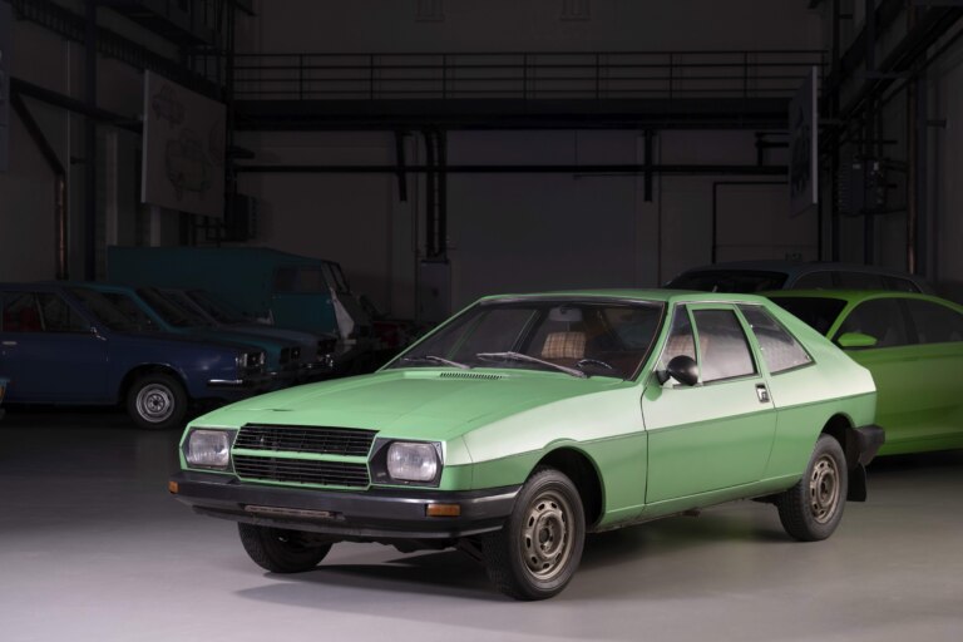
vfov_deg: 19.5
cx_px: 482
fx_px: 1872
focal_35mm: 70
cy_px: 321
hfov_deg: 28.8
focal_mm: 70
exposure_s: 1
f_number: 8
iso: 100
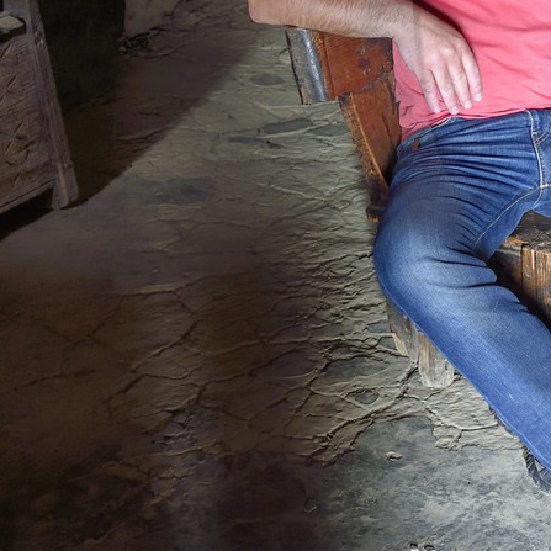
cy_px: 0
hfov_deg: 19.9
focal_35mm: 73
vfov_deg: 22.7
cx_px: 865
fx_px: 1315
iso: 1600
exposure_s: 1/20
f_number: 5.6
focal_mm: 24
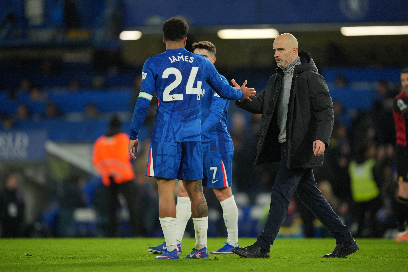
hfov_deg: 5.2
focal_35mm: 400
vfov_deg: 3.4
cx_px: 204
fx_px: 4533
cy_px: 136
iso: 1250
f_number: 2.8
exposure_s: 1/1000
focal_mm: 400
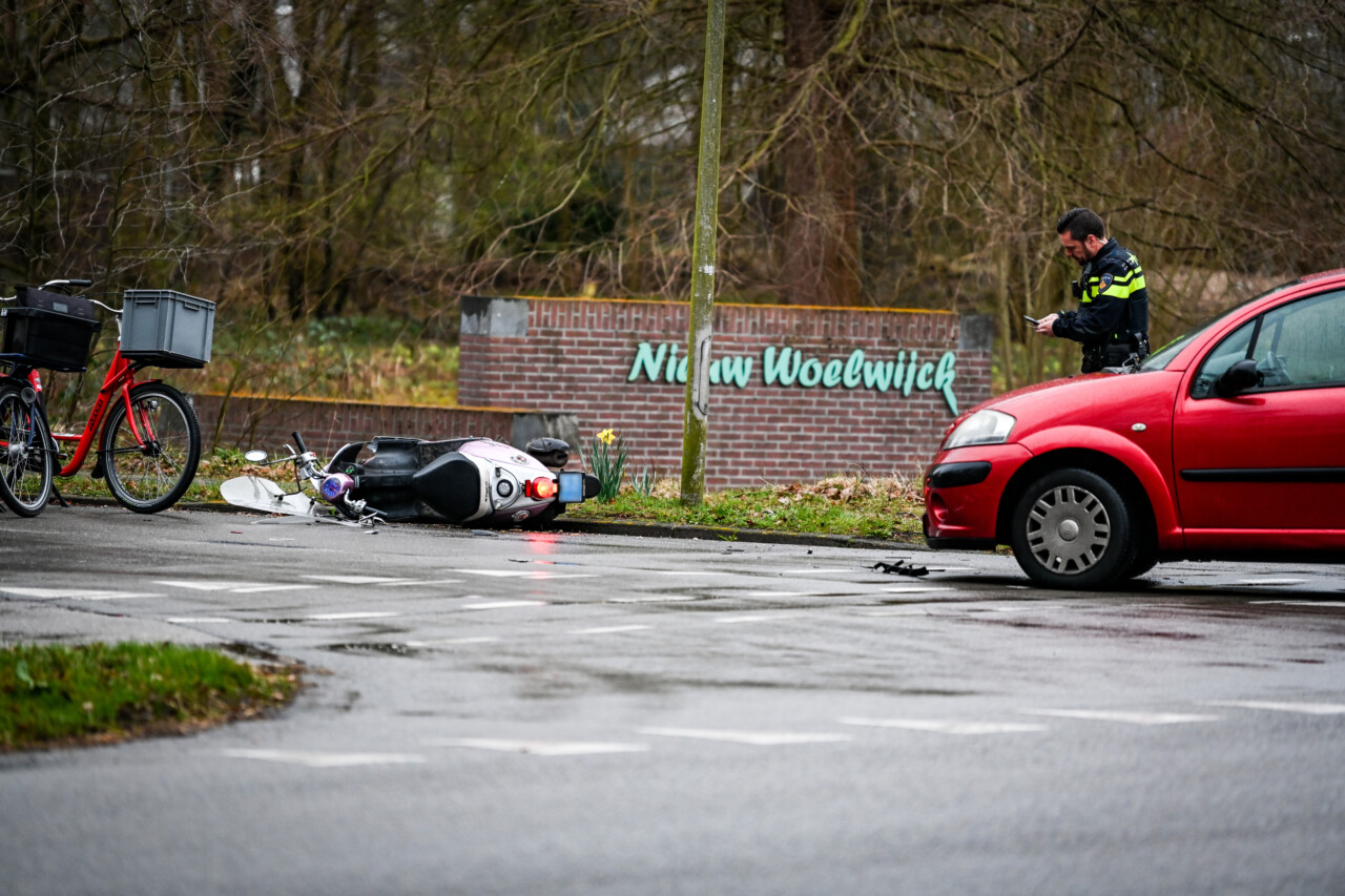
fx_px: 7471
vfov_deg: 6.9
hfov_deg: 10.3
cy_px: 448
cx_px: 672
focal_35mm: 200
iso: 500
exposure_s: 1/250
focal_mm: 200
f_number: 2.8
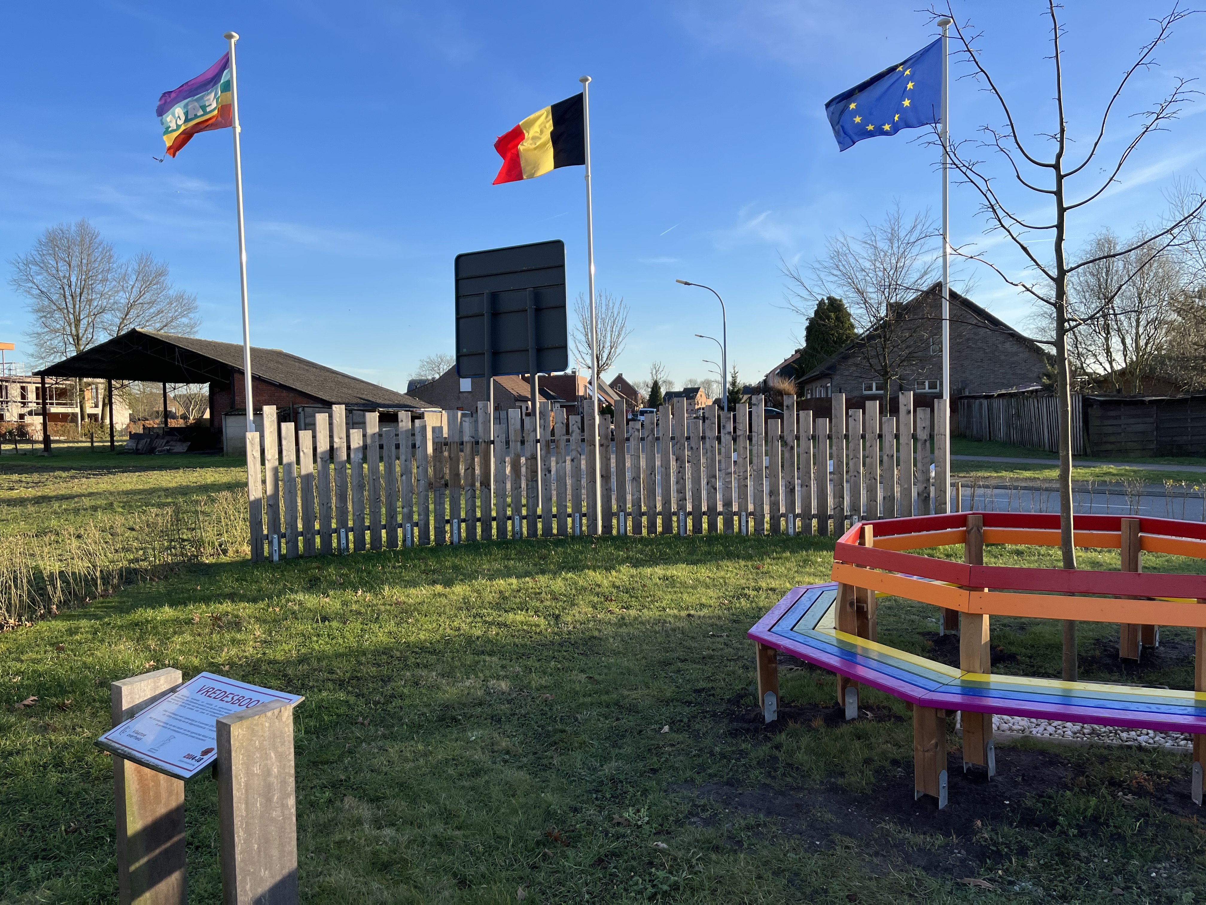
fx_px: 906
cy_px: 452
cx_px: 603
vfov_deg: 53.1
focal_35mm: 26
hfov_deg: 67.3
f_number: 1.6
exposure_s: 1/1536
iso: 50
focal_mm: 5.1
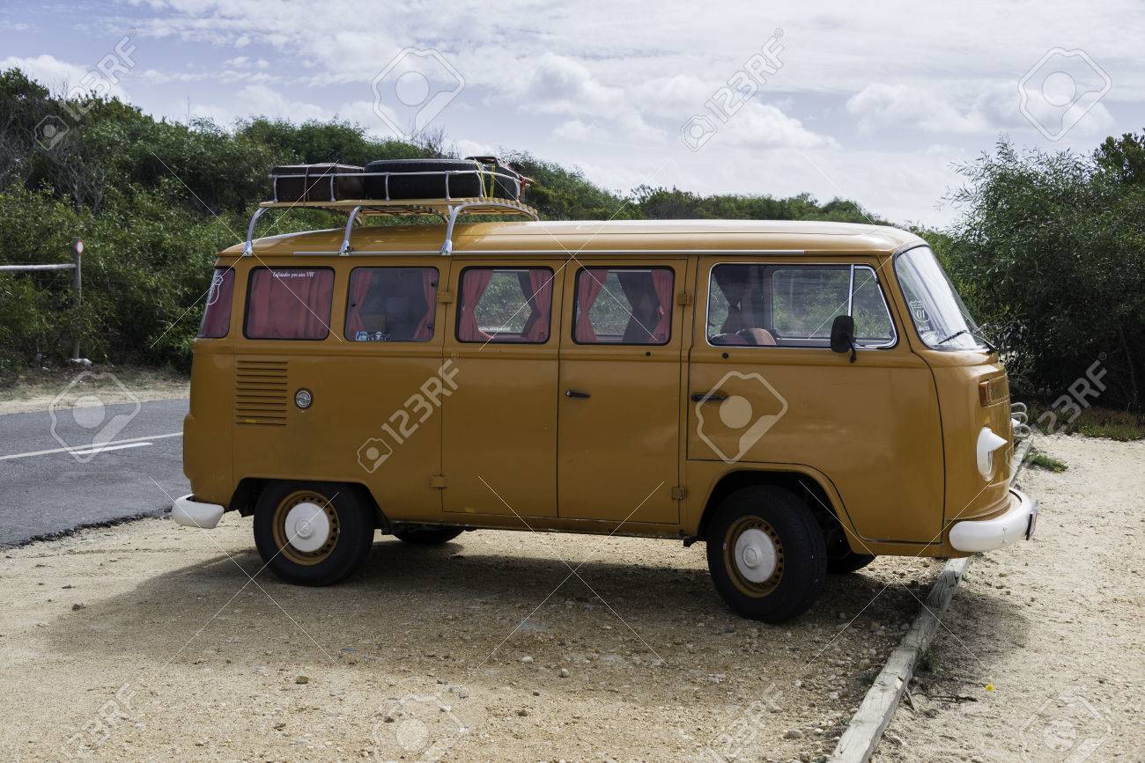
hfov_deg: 41.1
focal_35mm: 48
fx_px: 1527
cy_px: 382
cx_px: 572
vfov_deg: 28.1
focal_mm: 48
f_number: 8
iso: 100
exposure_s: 1/350
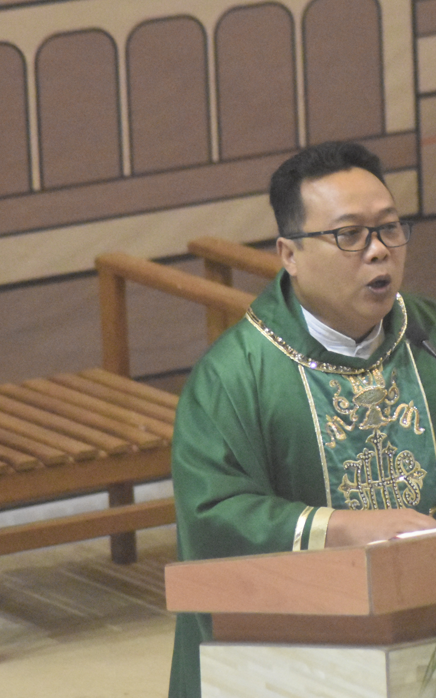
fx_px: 7986
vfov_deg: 5.0
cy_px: 313
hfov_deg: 3.1
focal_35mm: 420
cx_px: 451
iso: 12800
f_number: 4.2
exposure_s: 1/125
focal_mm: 150
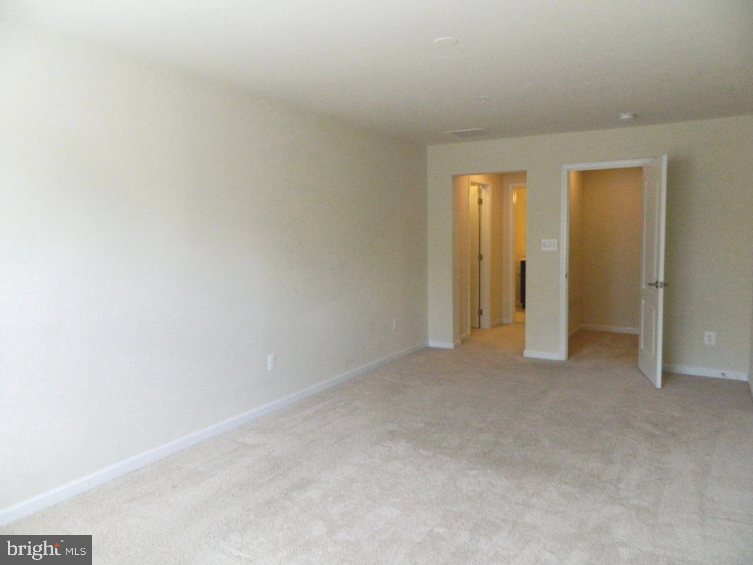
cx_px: 376
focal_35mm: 25
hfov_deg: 69.4
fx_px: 544
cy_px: 282
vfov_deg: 54.9
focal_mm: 4.5
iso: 400
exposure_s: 1/125
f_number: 3.1
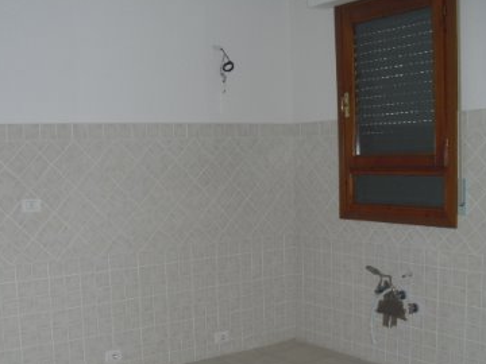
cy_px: 226
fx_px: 674
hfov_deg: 39.5
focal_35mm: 48
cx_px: 198
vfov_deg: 30.1
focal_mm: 6.3
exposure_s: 1/60
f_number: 3.1
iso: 200
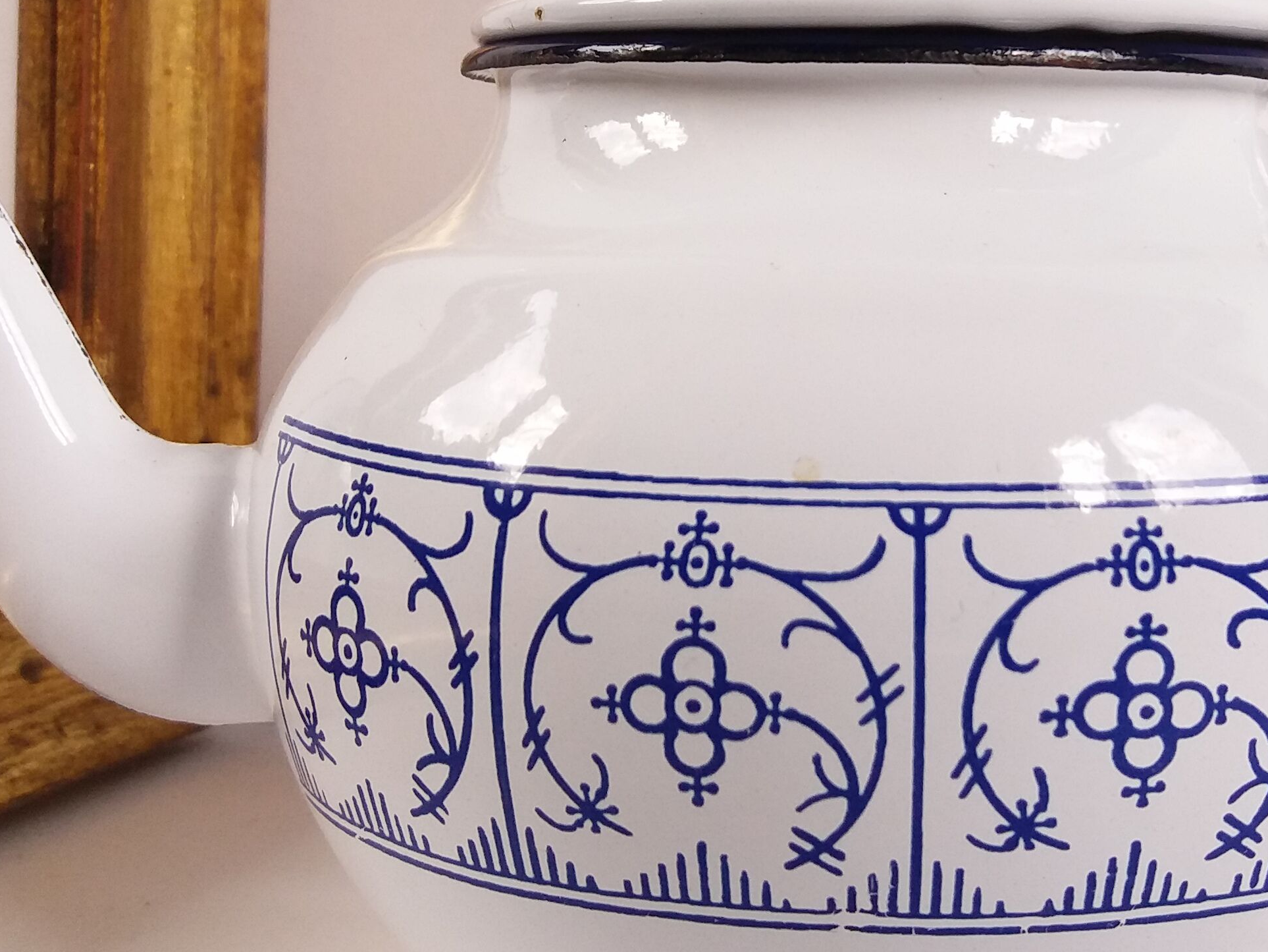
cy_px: 327
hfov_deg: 32.0
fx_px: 2198
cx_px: 798
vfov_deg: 24.3
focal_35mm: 60
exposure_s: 1/177
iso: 100
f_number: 1.9
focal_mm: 3.7
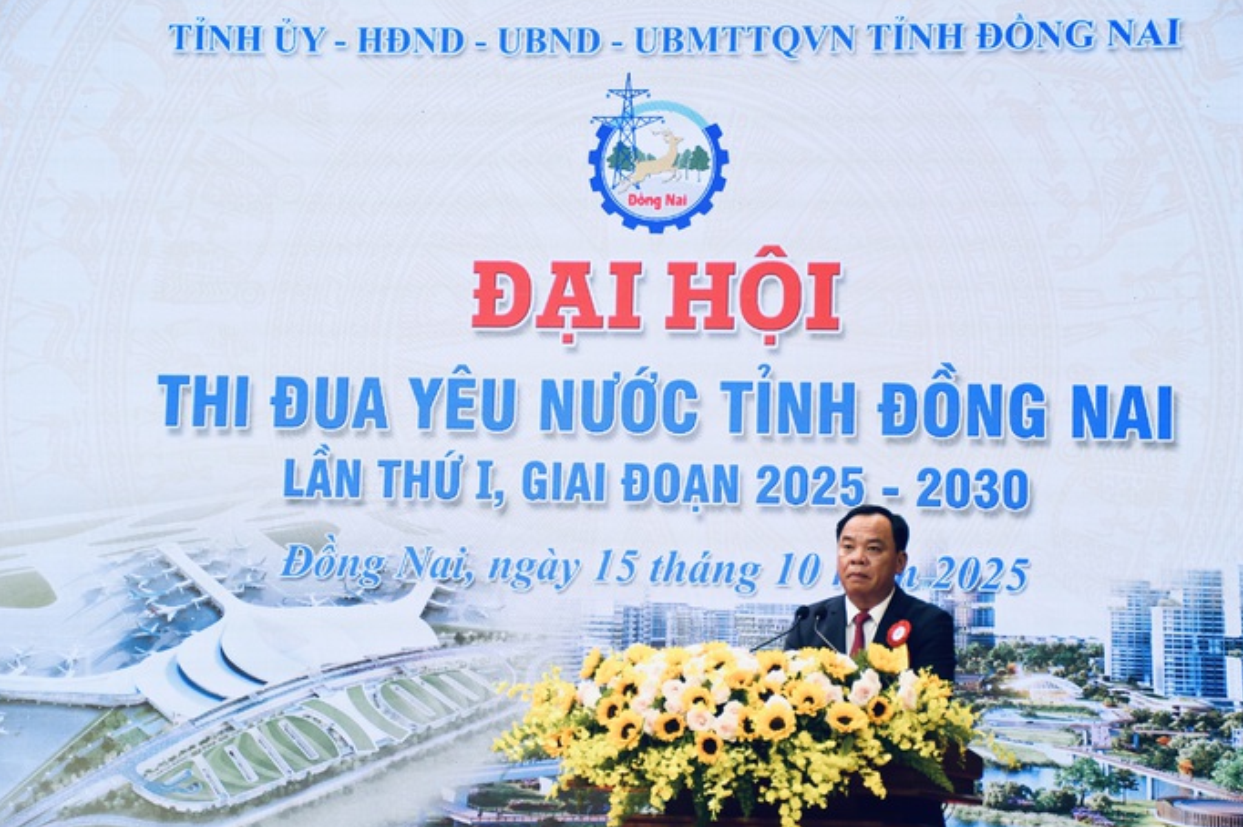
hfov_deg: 23.7
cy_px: 414
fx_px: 2968
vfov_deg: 15.9
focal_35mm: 86
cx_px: 627
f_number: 4.8
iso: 800
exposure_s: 1/125
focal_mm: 56
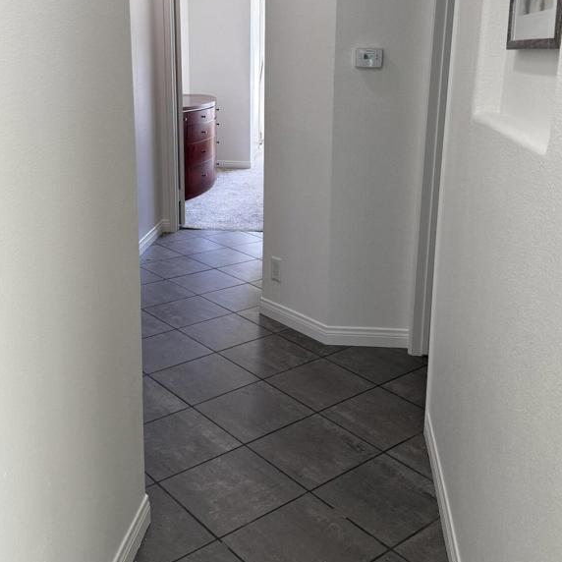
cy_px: 207
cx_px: 311
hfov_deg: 43.8
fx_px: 698
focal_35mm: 38
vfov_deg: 43.5
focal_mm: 6.76
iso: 125
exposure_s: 1/120
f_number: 1.78
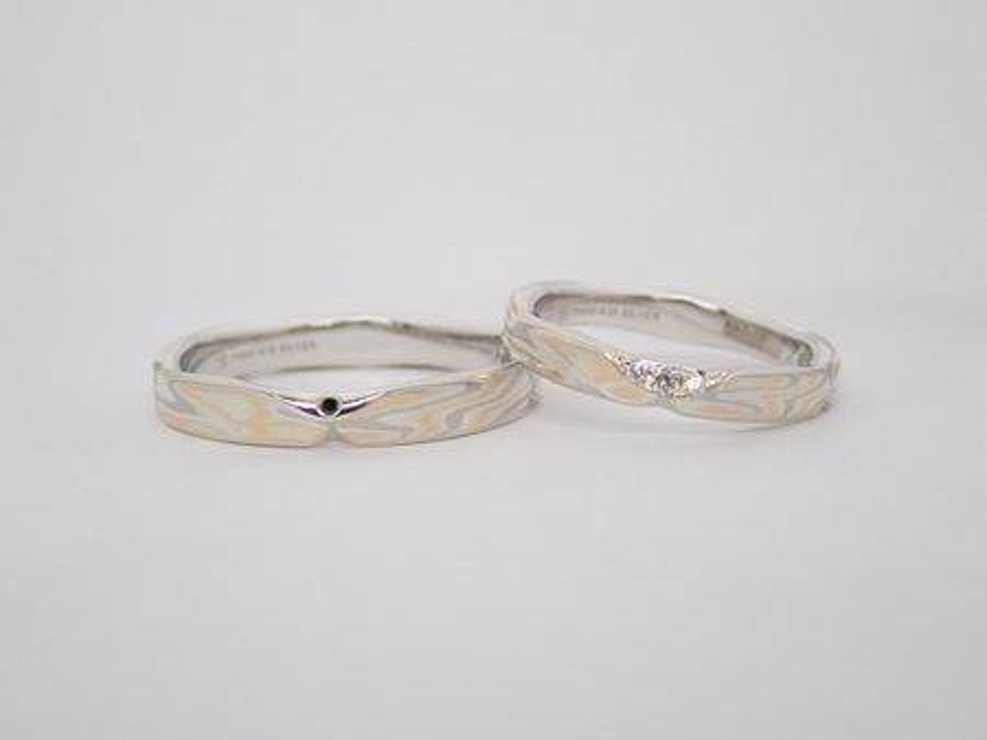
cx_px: 494
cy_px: 370
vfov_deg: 18.0
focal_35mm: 82
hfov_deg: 23.8
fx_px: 2337
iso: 200
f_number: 4.3
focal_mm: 14.62
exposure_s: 1/125
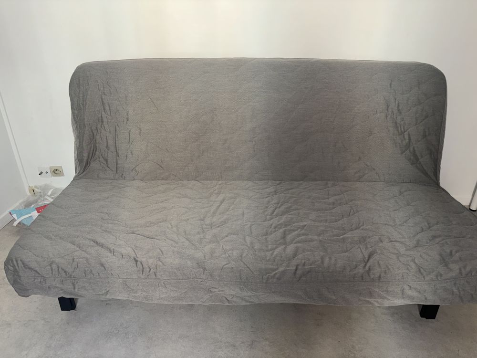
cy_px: 179
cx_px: 238
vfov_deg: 53.1
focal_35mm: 26
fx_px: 358
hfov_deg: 67.3
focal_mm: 5.96
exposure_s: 1/24
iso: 64
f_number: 1.6
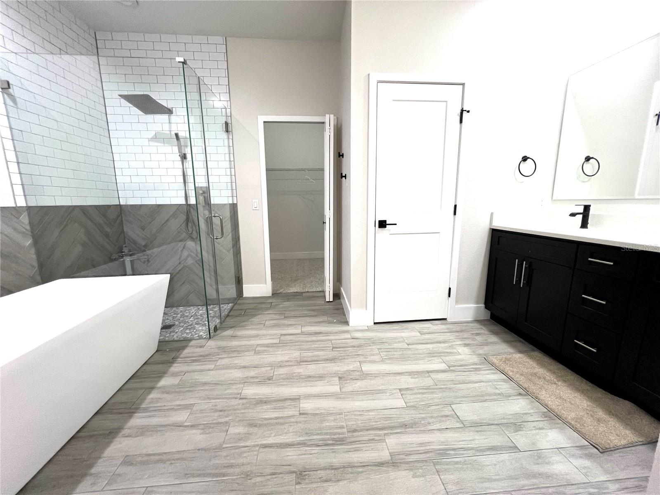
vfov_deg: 89.9
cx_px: 330
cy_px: 248
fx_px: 248
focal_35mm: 13
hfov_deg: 106.2
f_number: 1.8
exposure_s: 1/60
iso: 200
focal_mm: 1.57
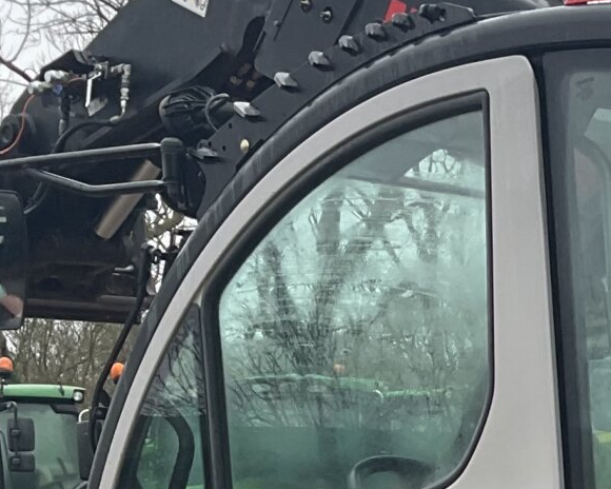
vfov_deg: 11.8
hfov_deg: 14.7
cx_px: 805
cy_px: 738
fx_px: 2260
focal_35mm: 125
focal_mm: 3
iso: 32
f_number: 1.8
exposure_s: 1/120
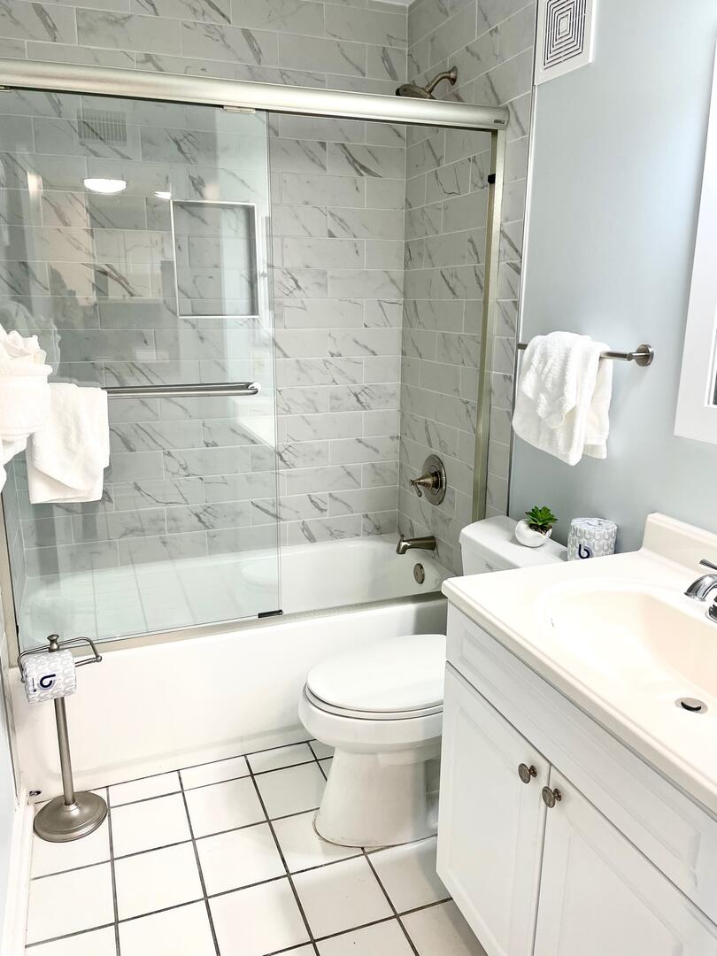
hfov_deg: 53.1
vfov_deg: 67.3
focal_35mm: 26
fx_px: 718
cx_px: 358
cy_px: 478
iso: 80
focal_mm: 4.2
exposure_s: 1/120
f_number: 1.6
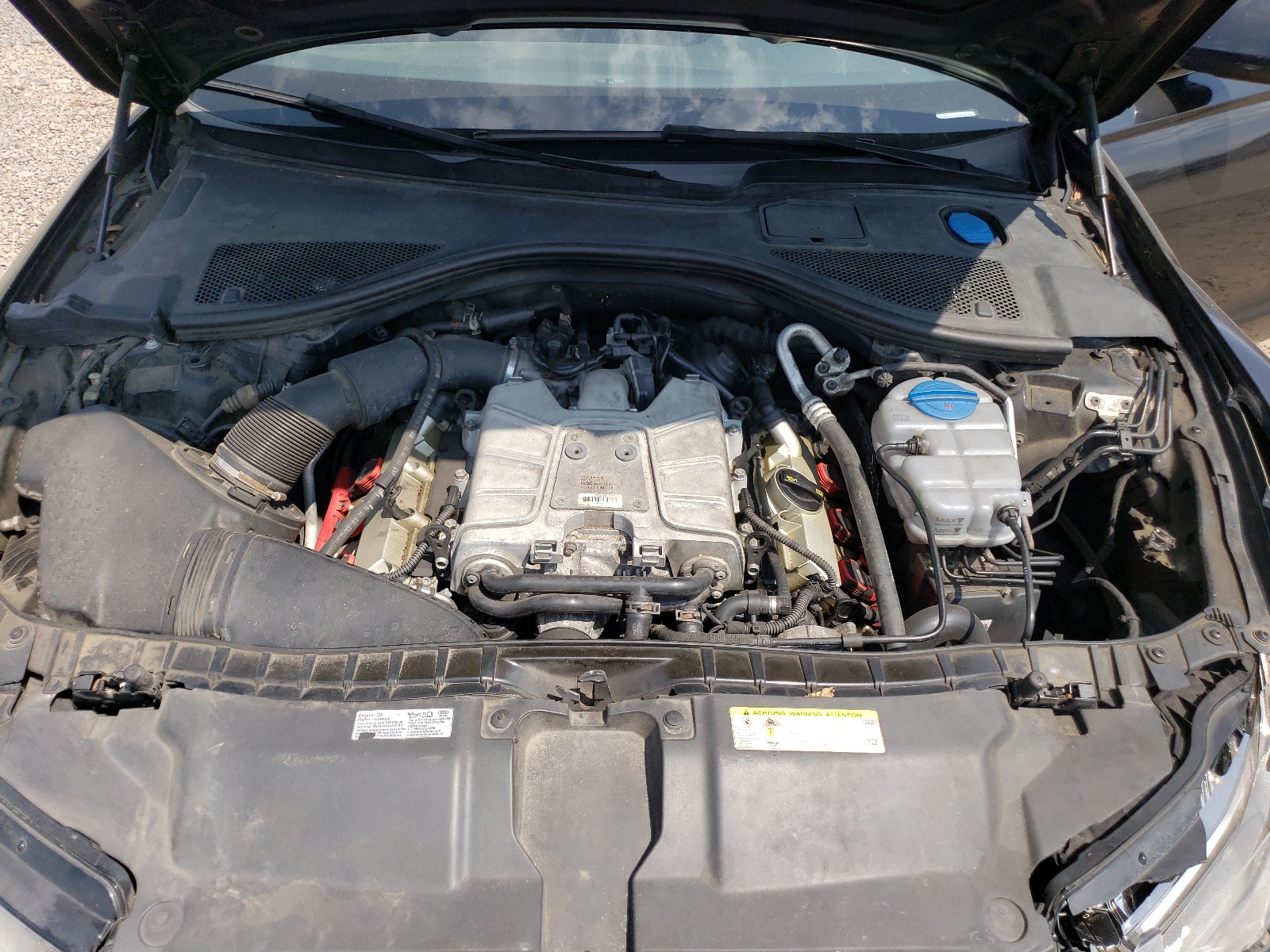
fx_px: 954
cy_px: 476
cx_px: 635
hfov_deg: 67.3
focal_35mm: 26
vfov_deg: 53.1
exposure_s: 1/2000
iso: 50
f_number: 1.5
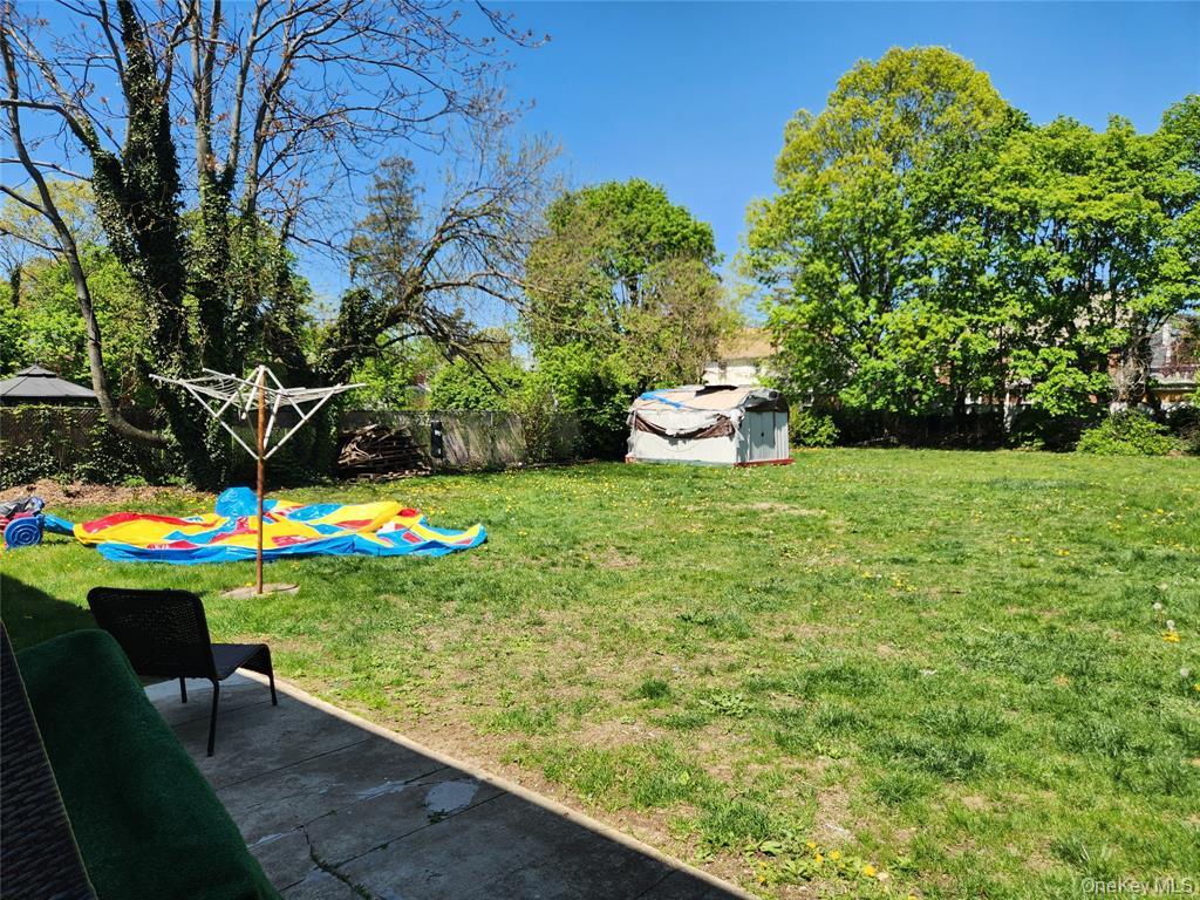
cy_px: 450
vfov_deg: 58.9
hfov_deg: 73.9
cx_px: 600
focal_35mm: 23
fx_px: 797
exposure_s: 1/1036
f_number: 1.8
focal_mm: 5.4
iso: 20
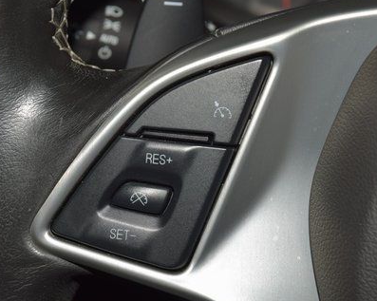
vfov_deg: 14.1
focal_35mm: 109
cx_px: 158
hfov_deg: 17.6
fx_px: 1215
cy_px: 132
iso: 100
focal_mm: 48
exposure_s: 1/60
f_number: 8
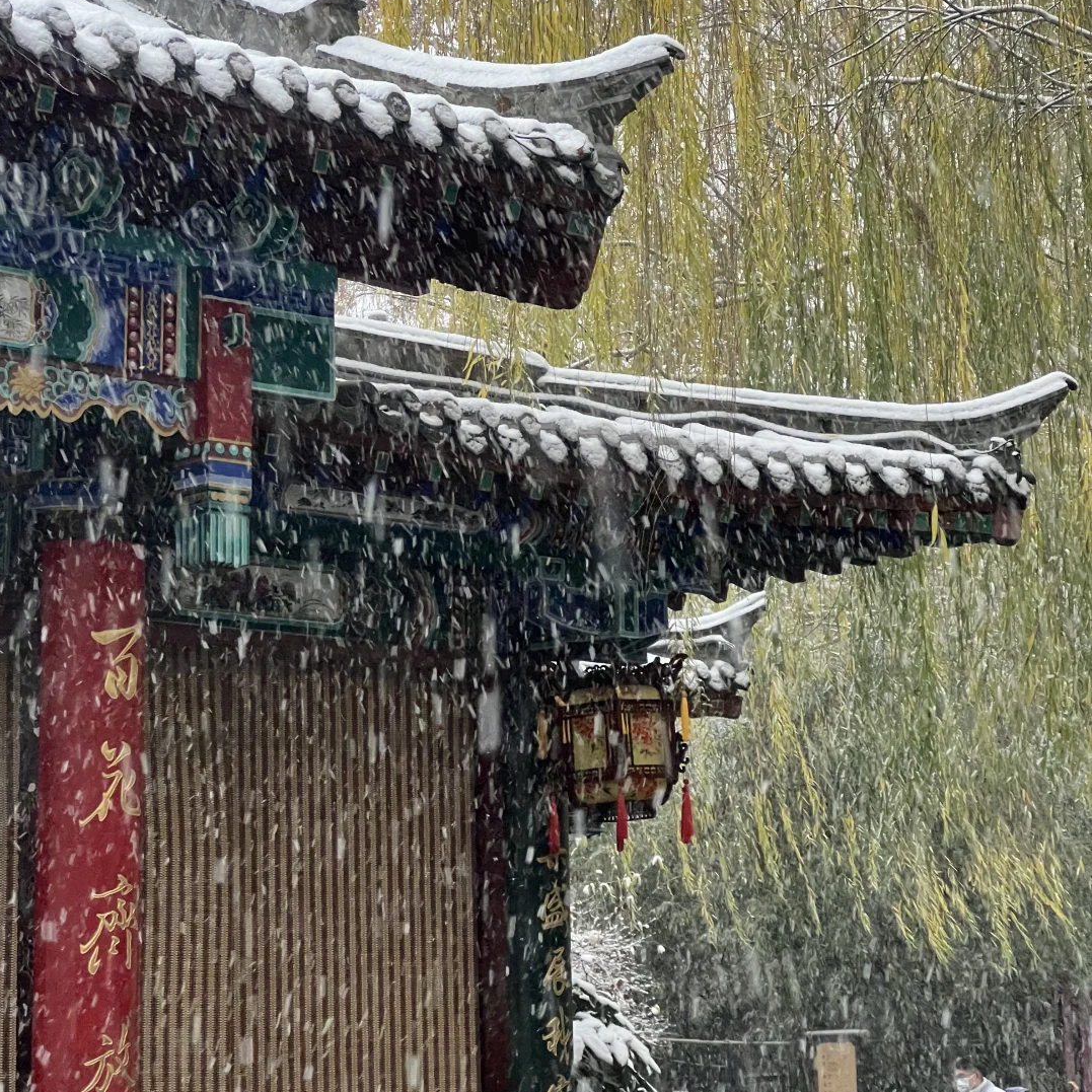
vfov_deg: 19.1
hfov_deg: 19.1
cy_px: 458
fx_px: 3248
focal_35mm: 91
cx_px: 545
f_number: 2.8
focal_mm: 9
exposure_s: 1/60
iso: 320
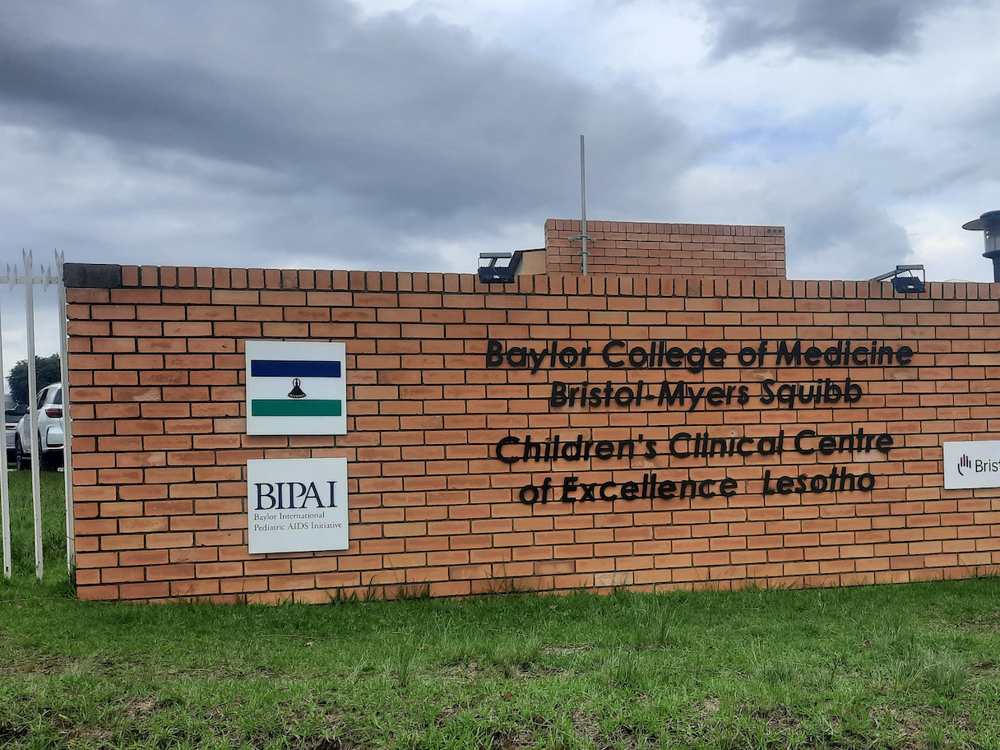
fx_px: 982
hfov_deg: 53.2
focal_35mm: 34
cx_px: 644
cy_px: 459
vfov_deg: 41.6
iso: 32
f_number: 2
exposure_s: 1/375
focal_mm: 4.6
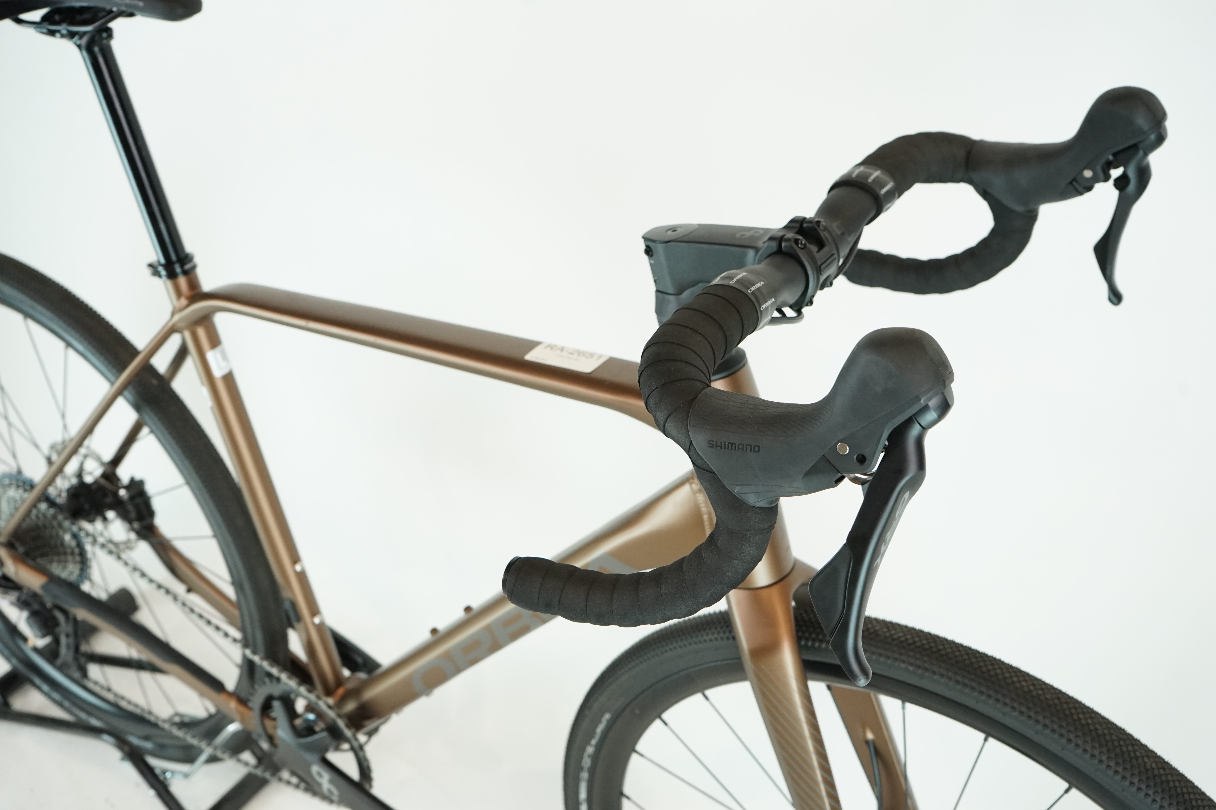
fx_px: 1283
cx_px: 608
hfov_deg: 50.7
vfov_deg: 35.1
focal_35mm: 38
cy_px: 405
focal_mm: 38
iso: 2000
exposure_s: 1/200
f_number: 6.3
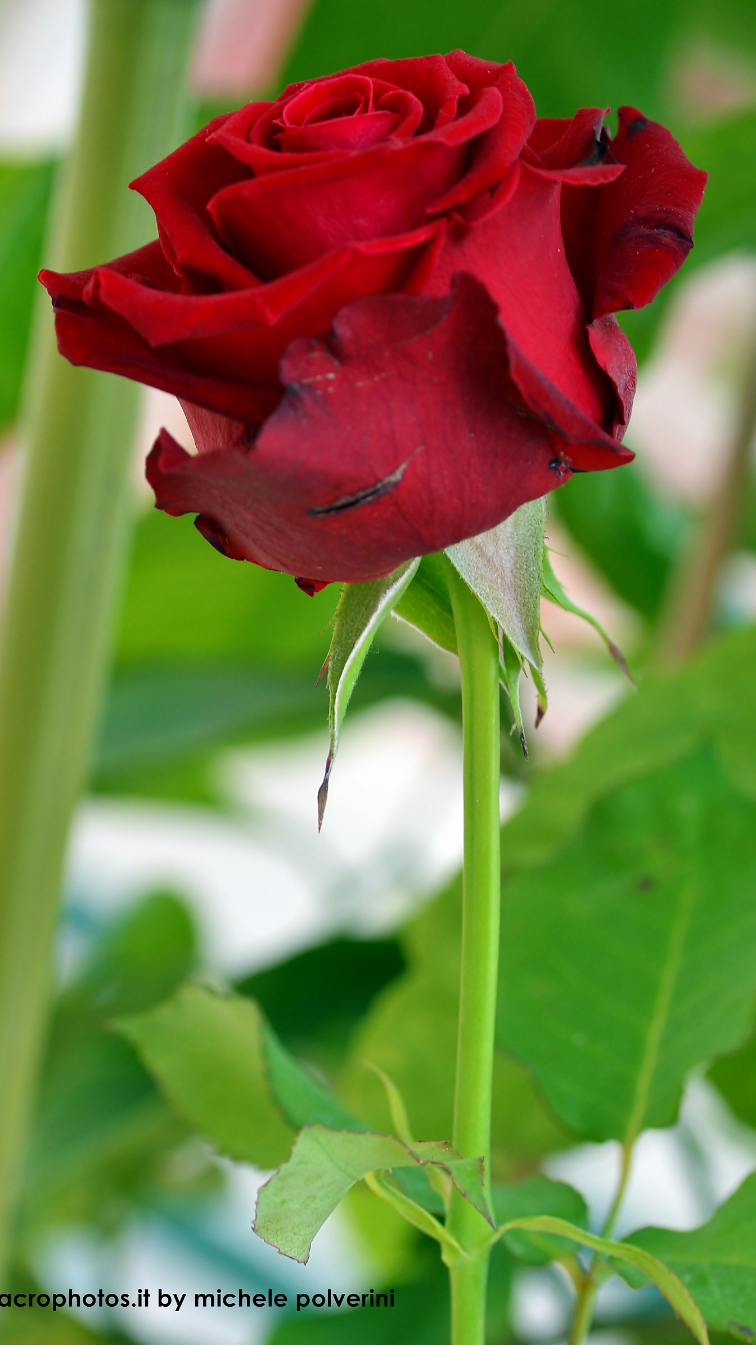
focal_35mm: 142
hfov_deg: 8.5
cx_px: 377
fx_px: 5062
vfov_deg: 15.1
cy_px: 674
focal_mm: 90
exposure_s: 1/80
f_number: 8
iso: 250
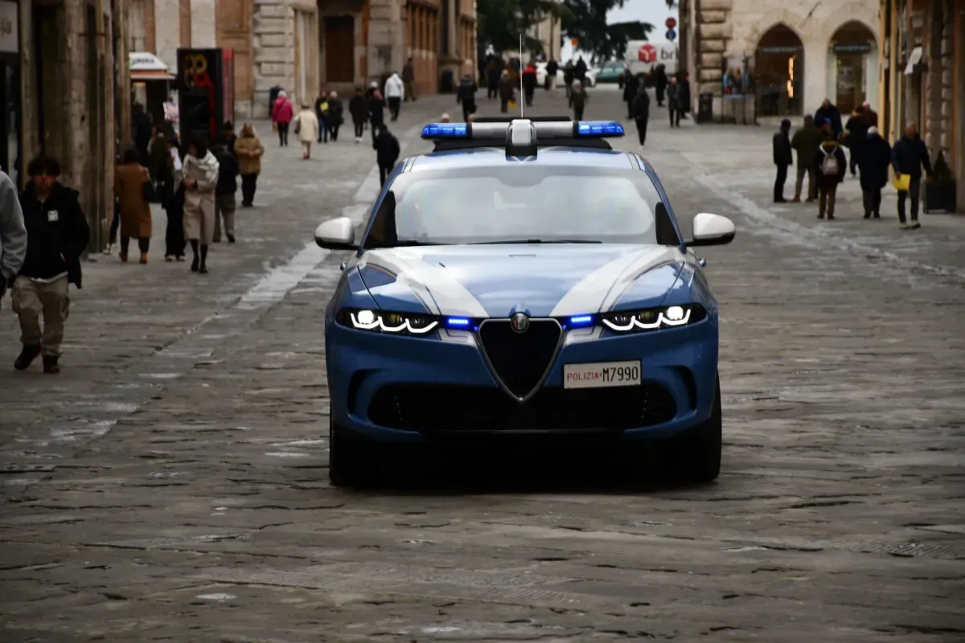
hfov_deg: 13.1
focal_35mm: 157
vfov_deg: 8.7
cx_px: 482
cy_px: 322
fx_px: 4208
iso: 100
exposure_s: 1/160
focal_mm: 105
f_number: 6.3
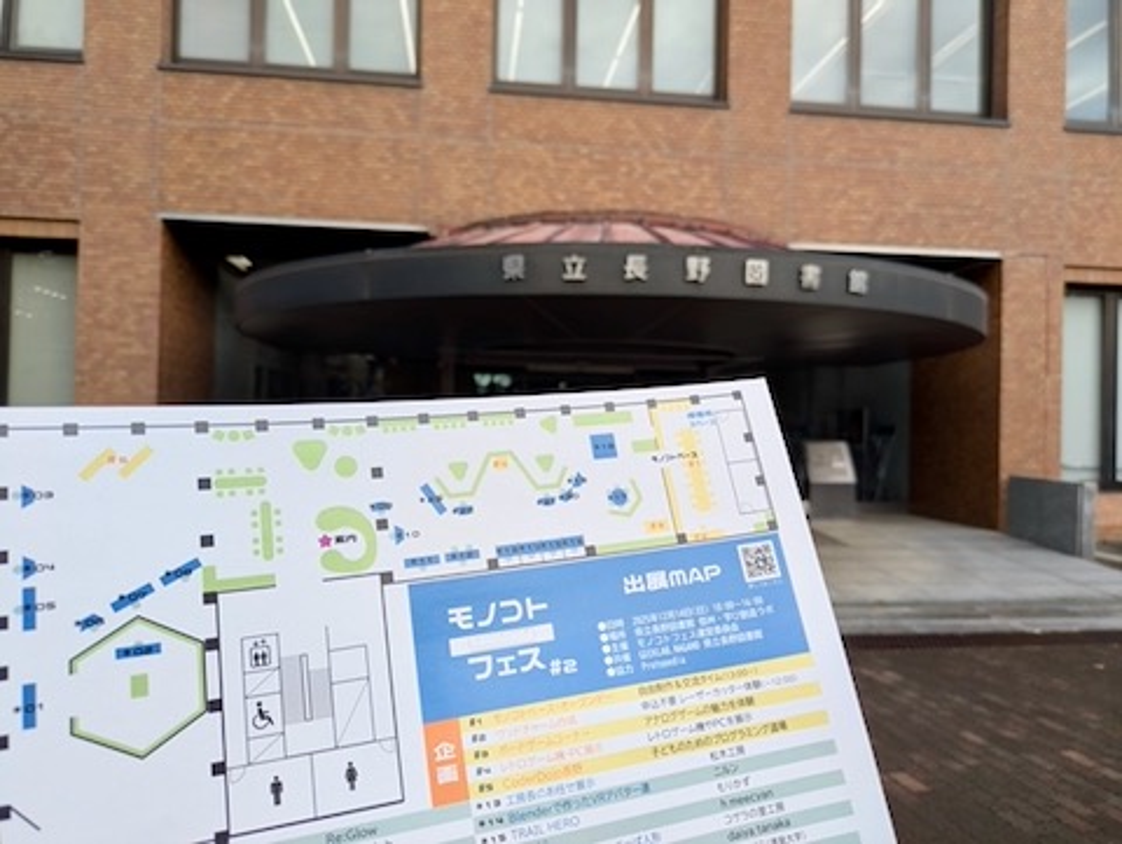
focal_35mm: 25
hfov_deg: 69.3
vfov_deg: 55.0
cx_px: 561
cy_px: 422
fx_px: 811
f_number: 1.89
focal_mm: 5.43
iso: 67
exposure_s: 1/1185
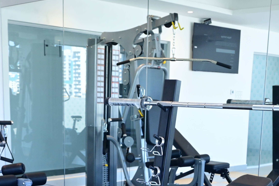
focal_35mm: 64
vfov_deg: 20.4
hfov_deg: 31.4
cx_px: 137
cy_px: 196
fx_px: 496
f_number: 6.3
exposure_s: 1/160
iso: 1250
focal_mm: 24
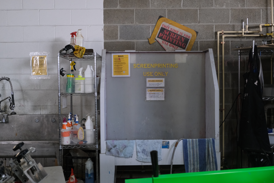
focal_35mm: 42
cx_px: 137
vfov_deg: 31.9
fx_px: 320
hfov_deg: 46.4
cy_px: 92
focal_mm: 28
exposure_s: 1/100
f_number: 4.5
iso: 2500
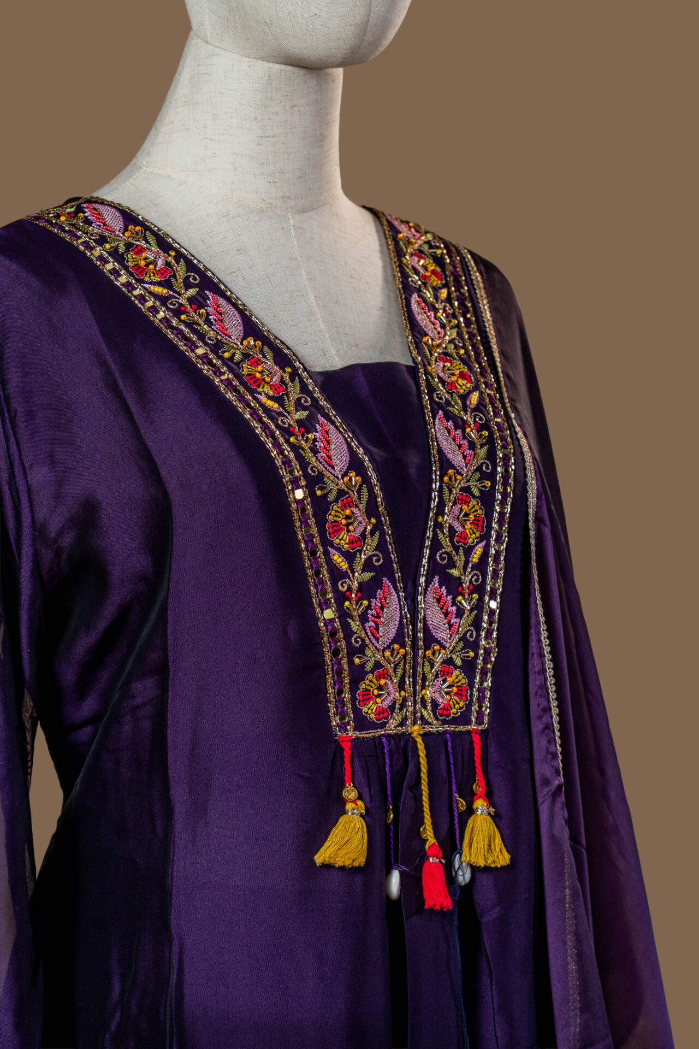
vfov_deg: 23.6
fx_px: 2505
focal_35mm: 86
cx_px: 350
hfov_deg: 15.9
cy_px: 524
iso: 100
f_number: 7.1
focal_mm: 86
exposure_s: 1/100
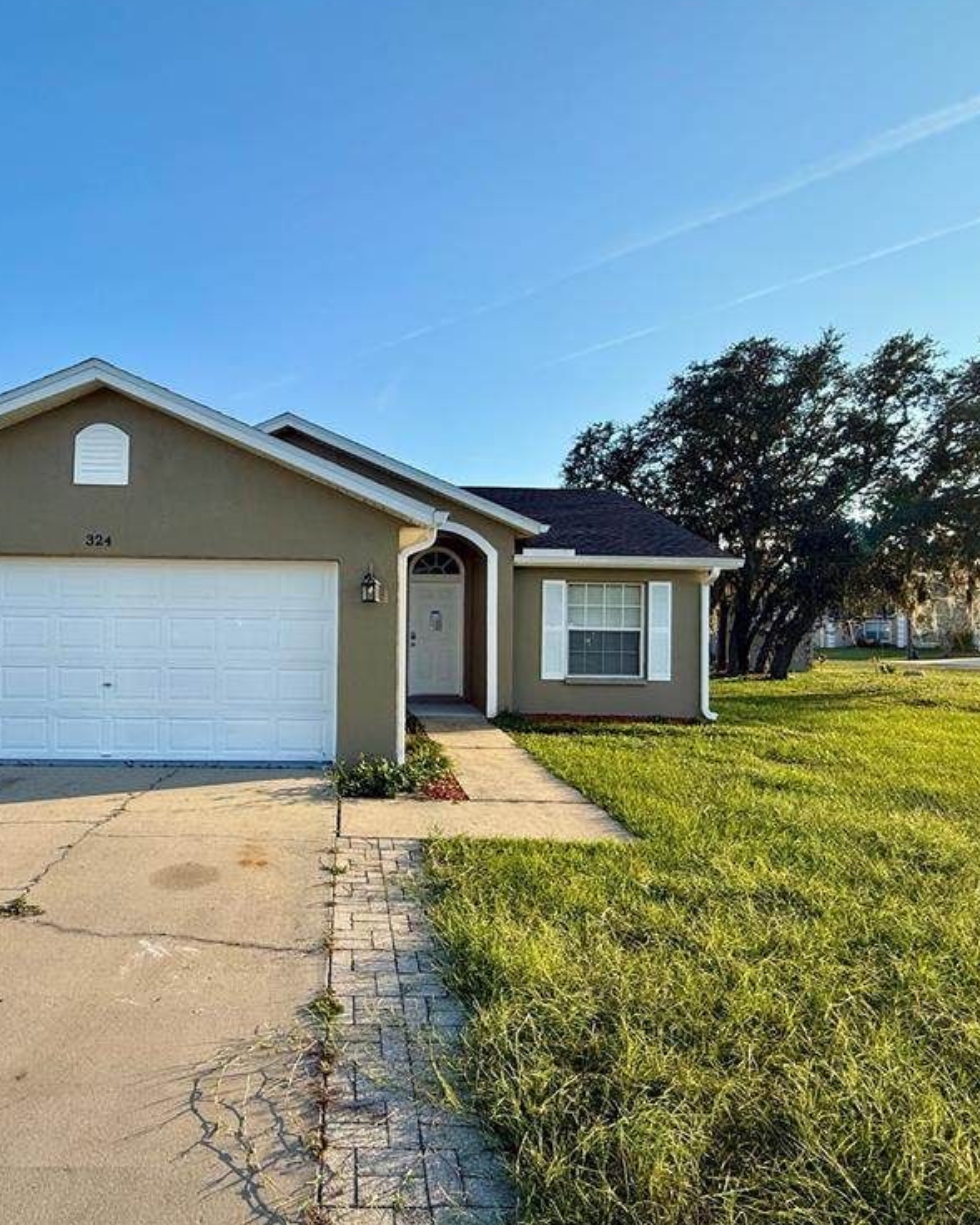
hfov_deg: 69.6
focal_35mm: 19
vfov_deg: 83.3
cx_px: 361
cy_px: 619
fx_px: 689
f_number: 2.2
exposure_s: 1/1001
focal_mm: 2.22
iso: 50
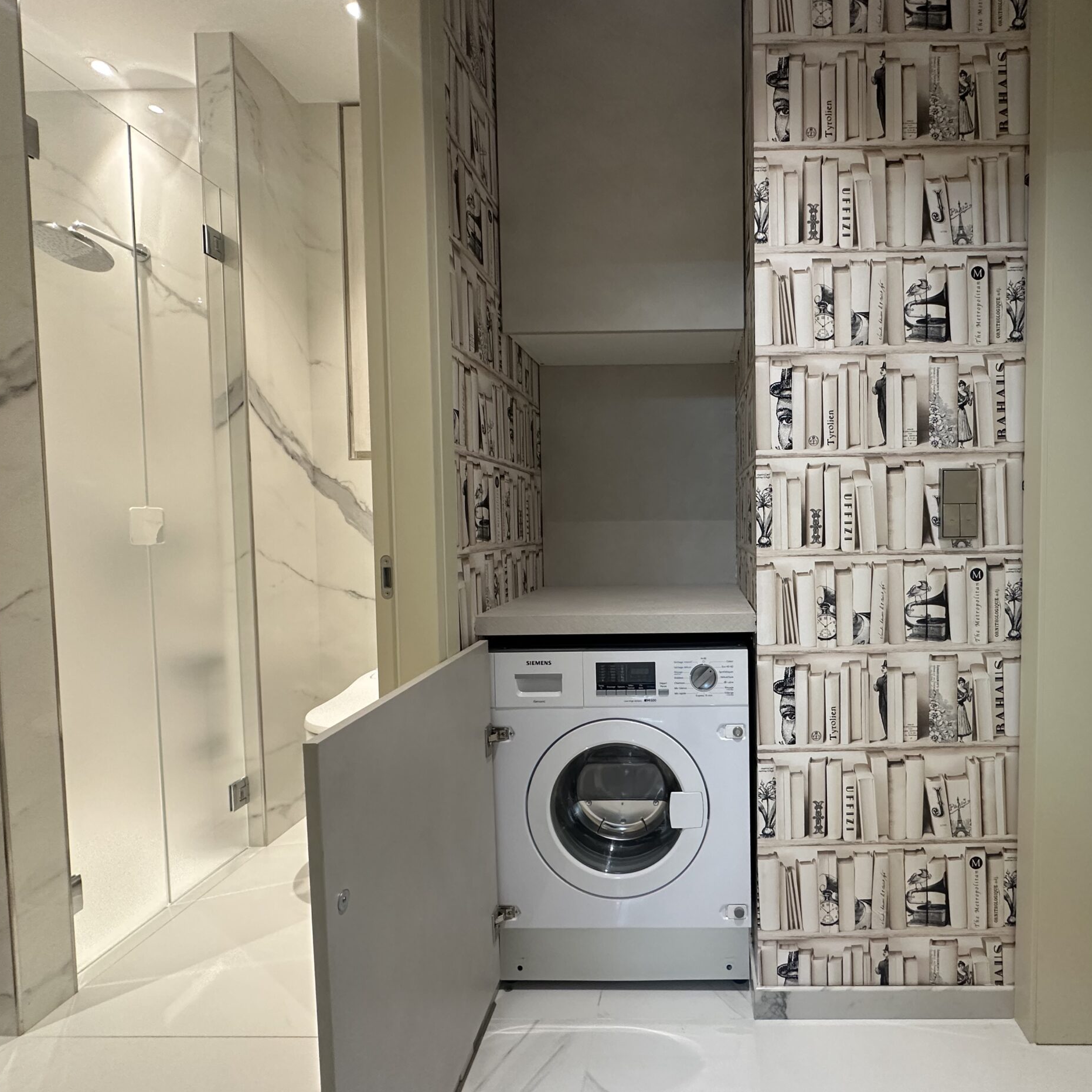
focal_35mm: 17
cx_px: 686
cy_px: 549
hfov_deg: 82.3
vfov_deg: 84.0
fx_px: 607
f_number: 2.2
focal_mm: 2.22
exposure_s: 1/100
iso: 250
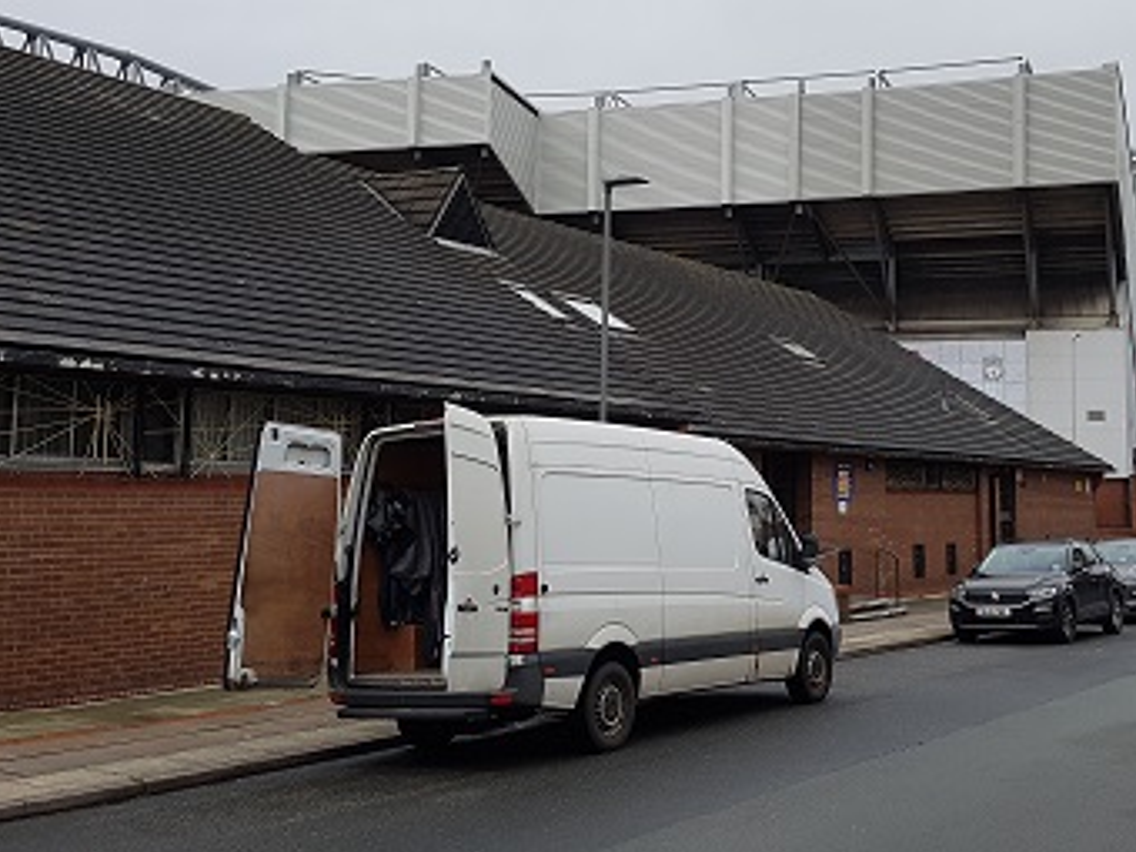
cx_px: 732
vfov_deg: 32.8
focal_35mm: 44
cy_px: 344
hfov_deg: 42.5
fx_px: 1444
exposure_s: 1/1696
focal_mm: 4.2
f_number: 1.7
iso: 50
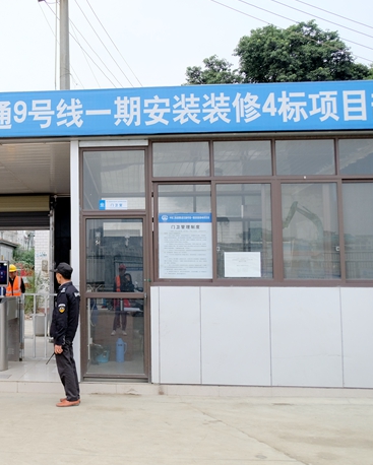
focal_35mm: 43
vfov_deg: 42.9
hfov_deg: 33.3
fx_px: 593
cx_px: 47
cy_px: 230
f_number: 3.6
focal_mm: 20.1
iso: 800
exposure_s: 1/170
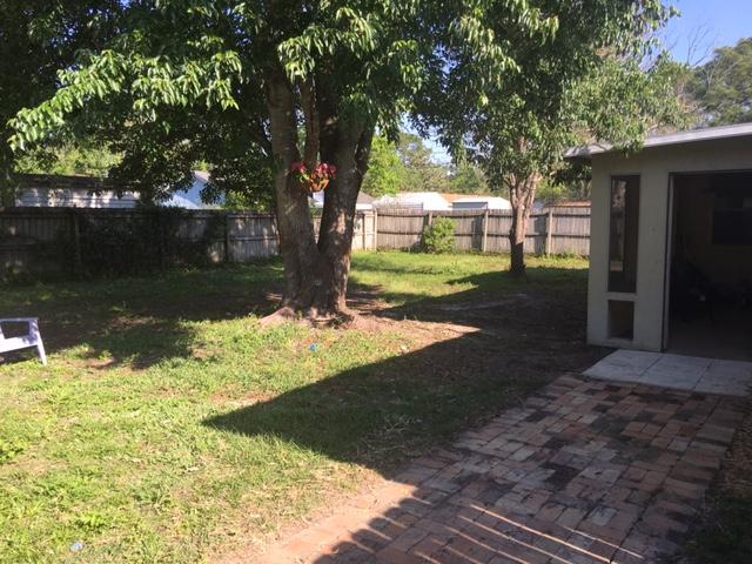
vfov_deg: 48.2
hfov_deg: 61.7
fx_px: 630
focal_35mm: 29
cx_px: 376
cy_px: 282
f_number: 2.2
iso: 25
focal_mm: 4.15
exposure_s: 1/463
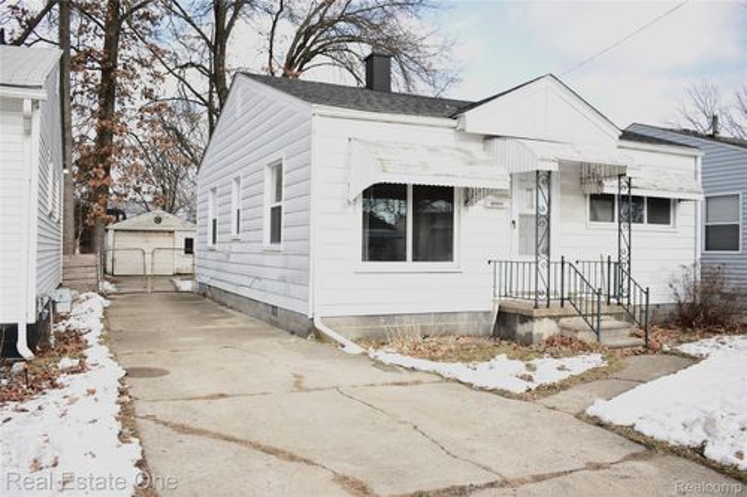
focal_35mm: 30
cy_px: 248
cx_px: 374
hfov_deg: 61.9
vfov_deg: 43.6
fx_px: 622
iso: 100
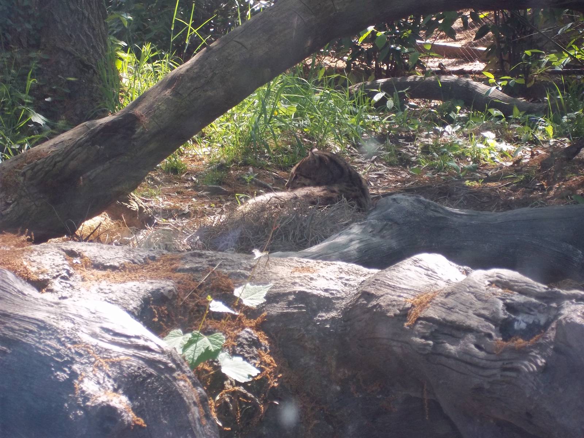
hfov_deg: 18.2
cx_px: 292
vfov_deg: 13.7
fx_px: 1822
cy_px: 219
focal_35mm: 108
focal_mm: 19.5
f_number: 5.6
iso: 160
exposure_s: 1/80
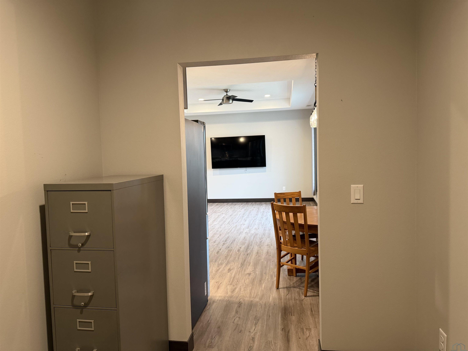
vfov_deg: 56.8
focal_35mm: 24
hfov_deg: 71.6
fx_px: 324
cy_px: 176
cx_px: 234
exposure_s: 1/60
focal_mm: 6.76
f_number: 1.78
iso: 250
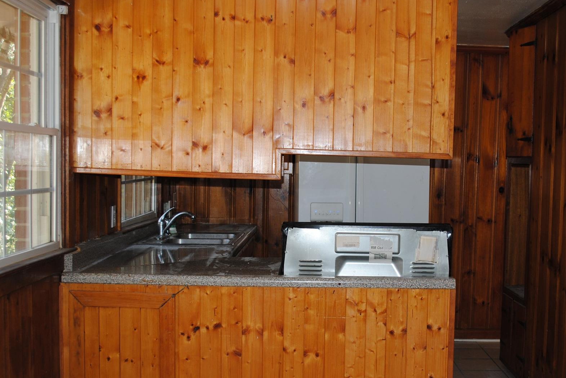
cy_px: 224
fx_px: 740
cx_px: 357
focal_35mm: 47
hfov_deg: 41.5
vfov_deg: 28.6
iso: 200
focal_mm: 24
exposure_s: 1/60
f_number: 4
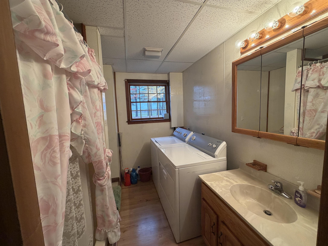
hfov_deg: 102.1
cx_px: 164
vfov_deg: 85.7
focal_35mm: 14
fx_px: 133
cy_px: 123
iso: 250
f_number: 2.2
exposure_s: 1/120
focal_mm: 2.22
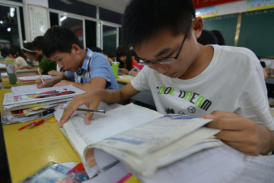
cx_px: 137
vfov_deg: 73.9
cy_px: 92
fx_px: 122
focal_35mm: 16
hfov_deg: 96.6
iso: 1000
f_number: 4
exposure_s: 1/50
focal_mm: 16
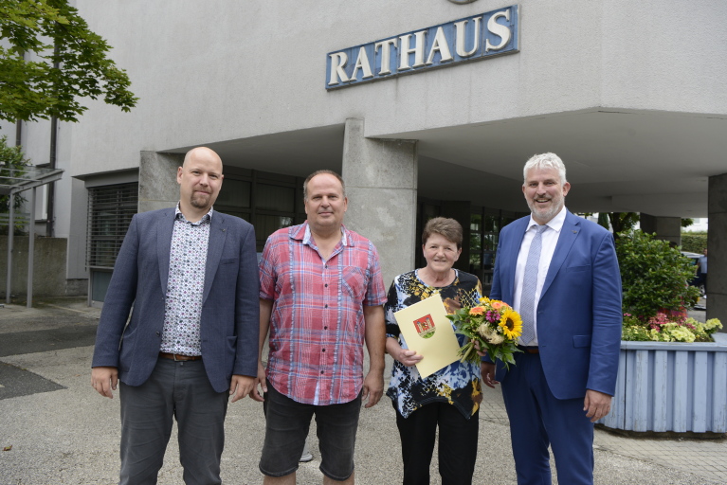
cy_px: 242
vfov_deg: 42.4
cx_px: 364
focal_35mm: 31
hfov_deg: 60.3
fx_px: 626
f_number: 6.3
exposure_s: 1/160
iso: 500
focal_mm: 31
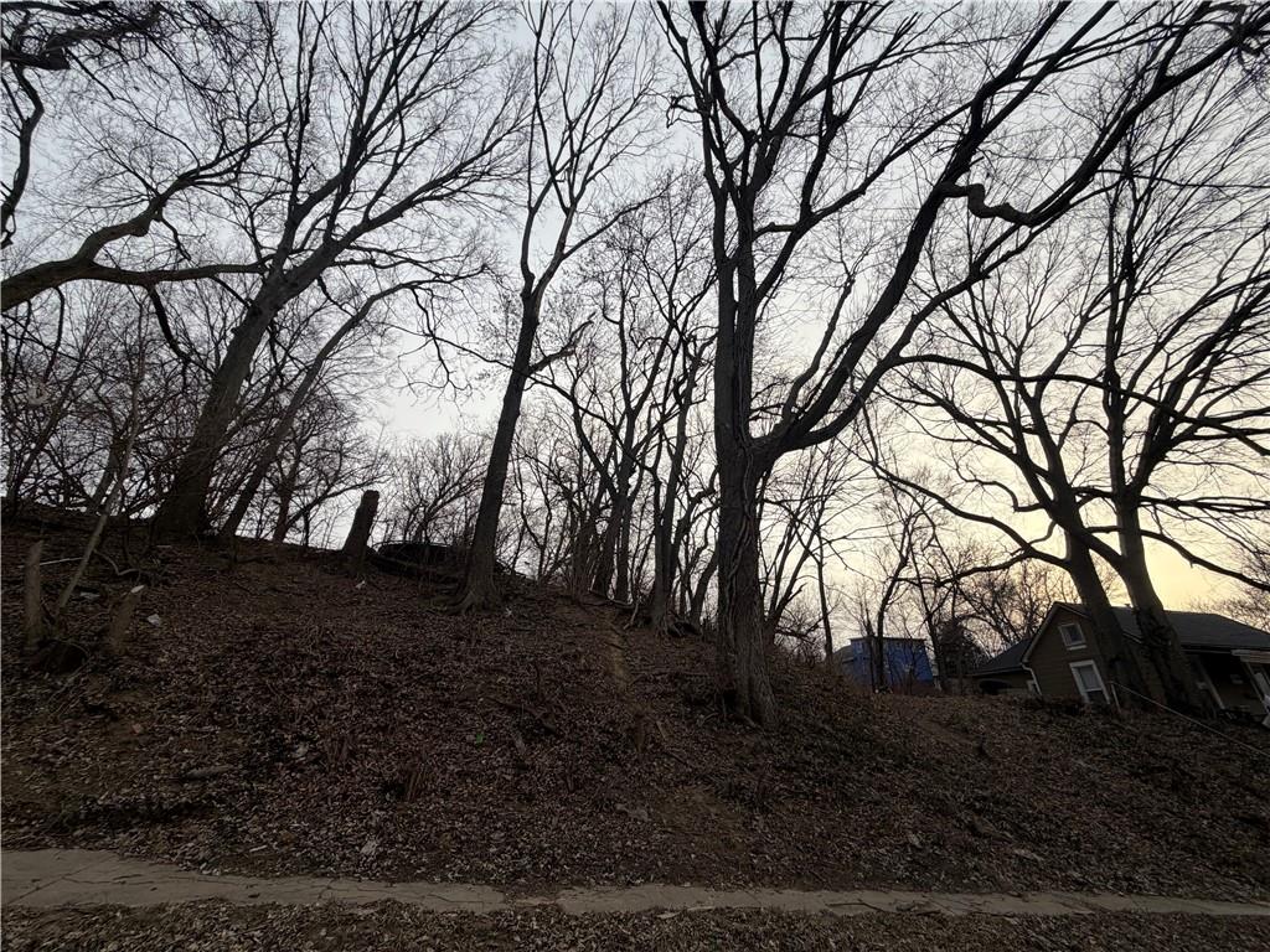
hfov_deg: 102.1
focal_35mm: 14
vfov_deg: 85.7
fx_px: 514
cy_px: 476
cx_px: 635
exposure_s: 1/502
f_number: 2.2
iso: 50
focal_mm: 2.22
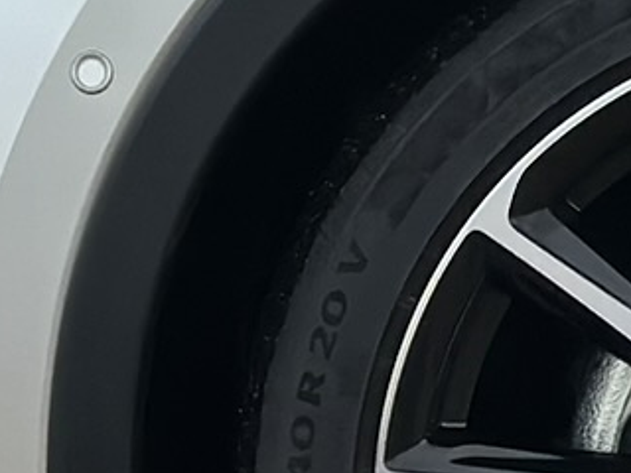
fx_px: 5596
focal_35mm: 307
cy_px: -101
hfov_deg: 6.4
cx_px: 485
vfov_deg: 4.8
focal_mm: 6.86
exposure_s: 1/435
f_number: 1.78
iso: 80
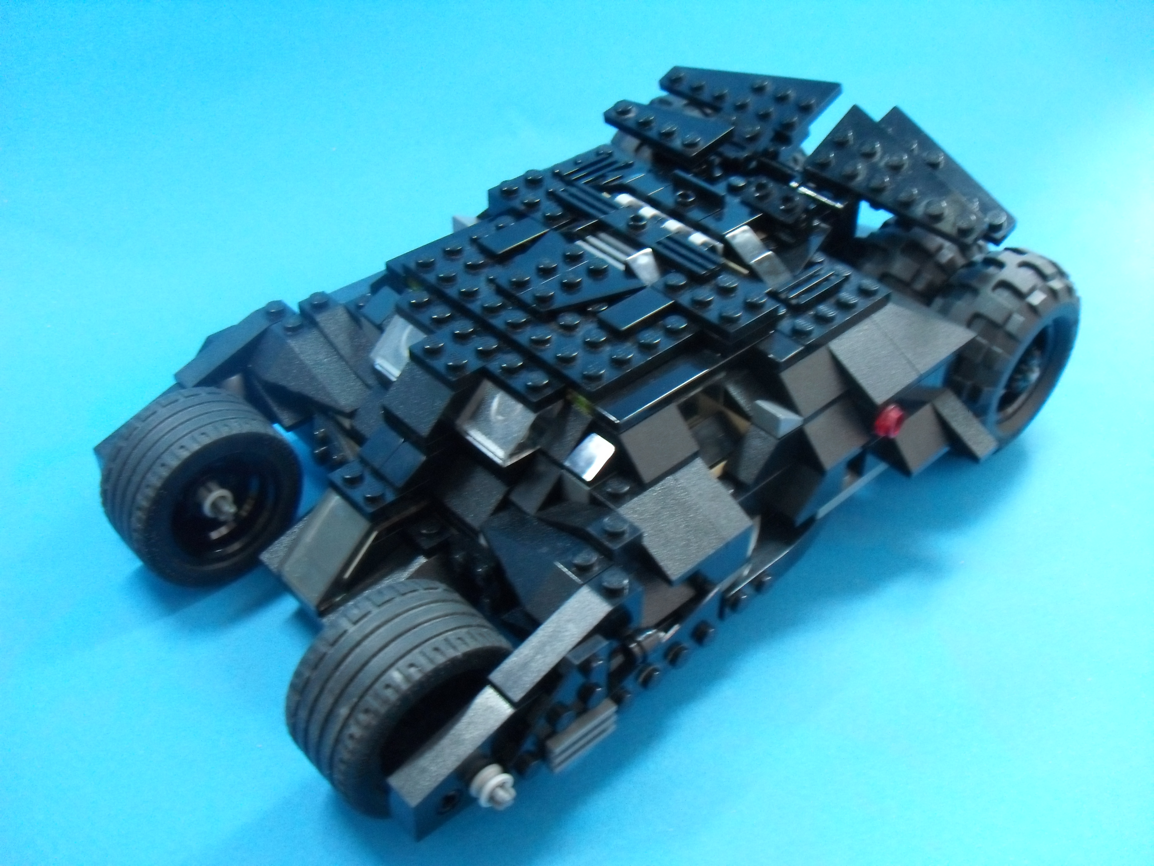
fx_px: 1167
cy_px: 433
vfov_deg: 40.7
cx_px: 577
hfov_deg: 52.6
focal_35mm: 35
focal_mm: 6.2
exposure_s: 1/30
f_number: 2.8
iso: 320
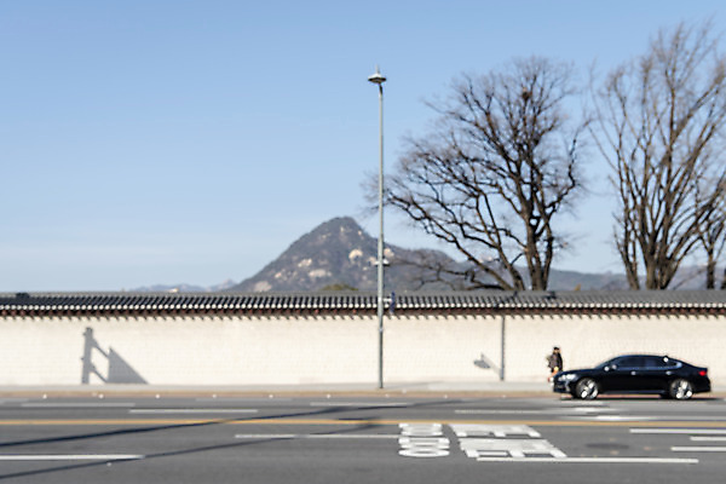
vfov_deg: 29.2
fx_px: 928
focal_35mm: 46
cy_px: 242
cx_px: 363
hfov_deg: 42.7
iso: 160
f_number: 8
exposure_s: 1/400
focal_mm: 46
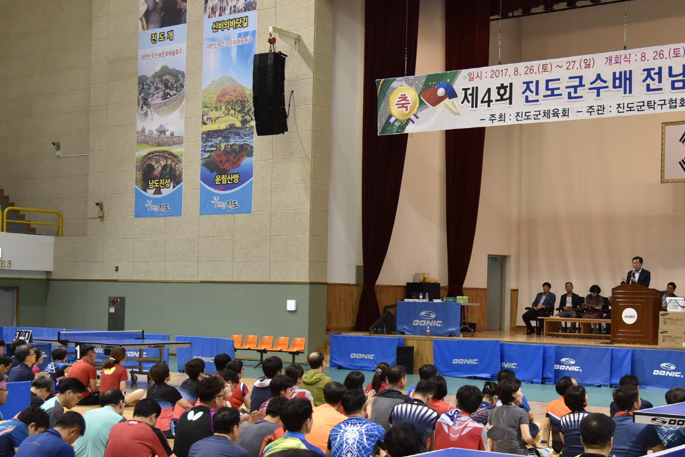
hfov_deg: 36.1
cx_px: 417
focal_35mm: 55
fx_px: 1047
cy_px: 282
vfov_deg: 24.6
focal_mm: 34
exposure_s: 1/125
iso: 800
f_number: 4
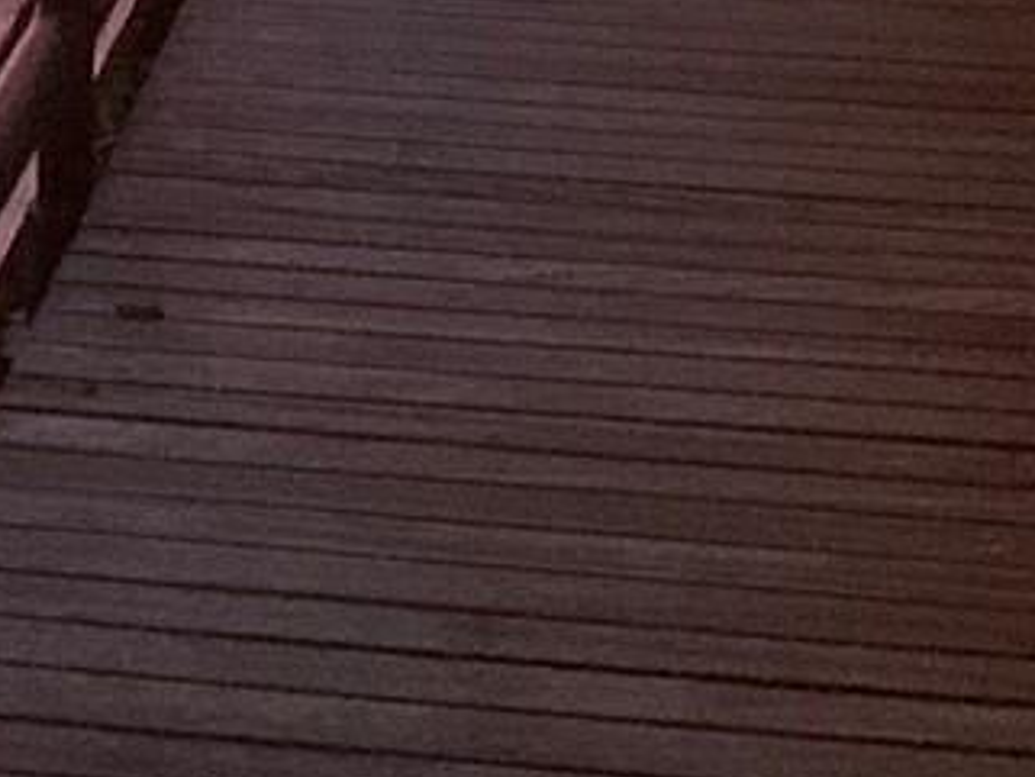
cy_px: -1370
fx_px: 4965
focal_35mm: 166
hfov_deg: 11.6
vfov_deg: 8.0
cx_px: -351
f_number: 1.8
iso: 500
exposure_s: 1/30
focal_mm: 4.25
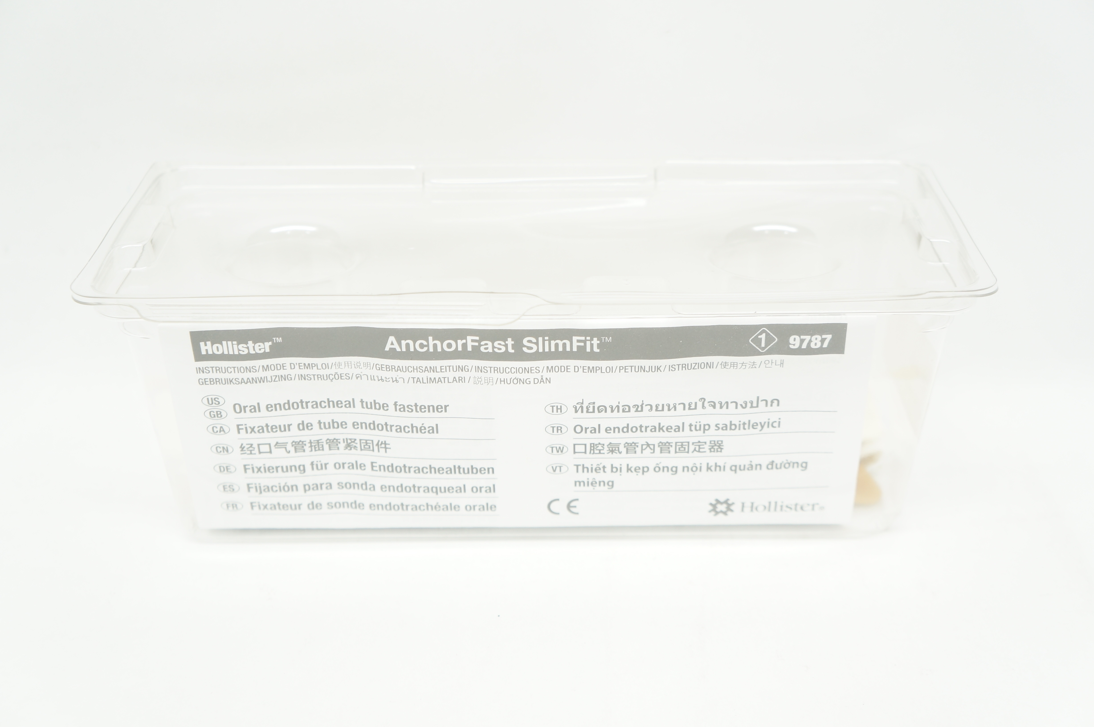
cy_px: 364
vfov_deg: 29.8
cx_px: 547
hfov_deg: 43.6
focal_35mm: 45
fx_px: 1366
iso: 400
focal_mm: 30
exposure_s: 1/80
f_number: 4.5
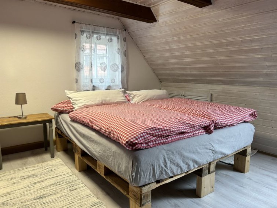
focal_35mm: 26
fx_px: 208
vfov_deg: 53.1
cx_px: 138
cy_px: 104
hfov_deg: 67.3
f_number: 1.5
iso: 80
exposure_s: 1/50
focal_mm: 5.7
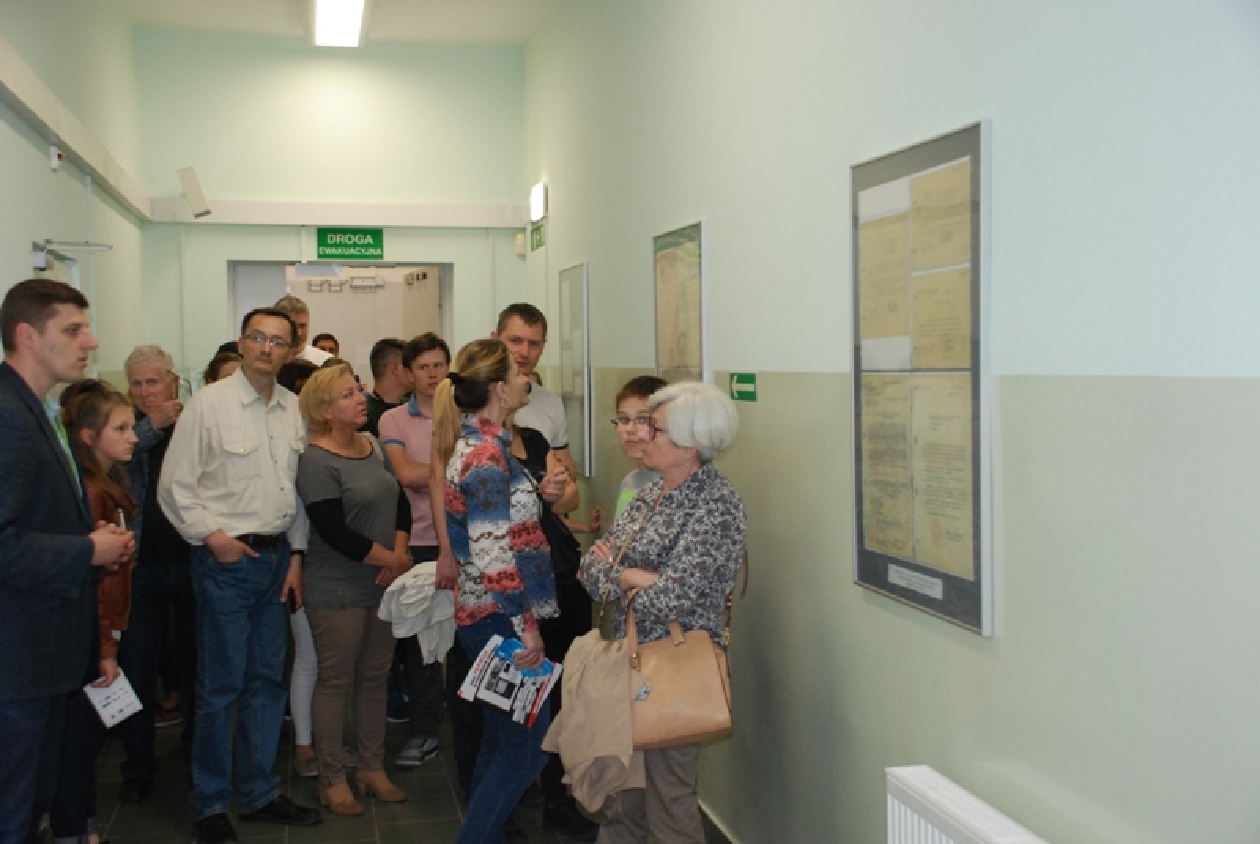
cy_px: 422
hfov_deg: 46.3
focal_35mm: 42
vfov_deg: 32.0
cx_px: 630
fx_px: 1472
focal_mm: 28
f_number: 5
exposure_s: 1/60
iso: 800
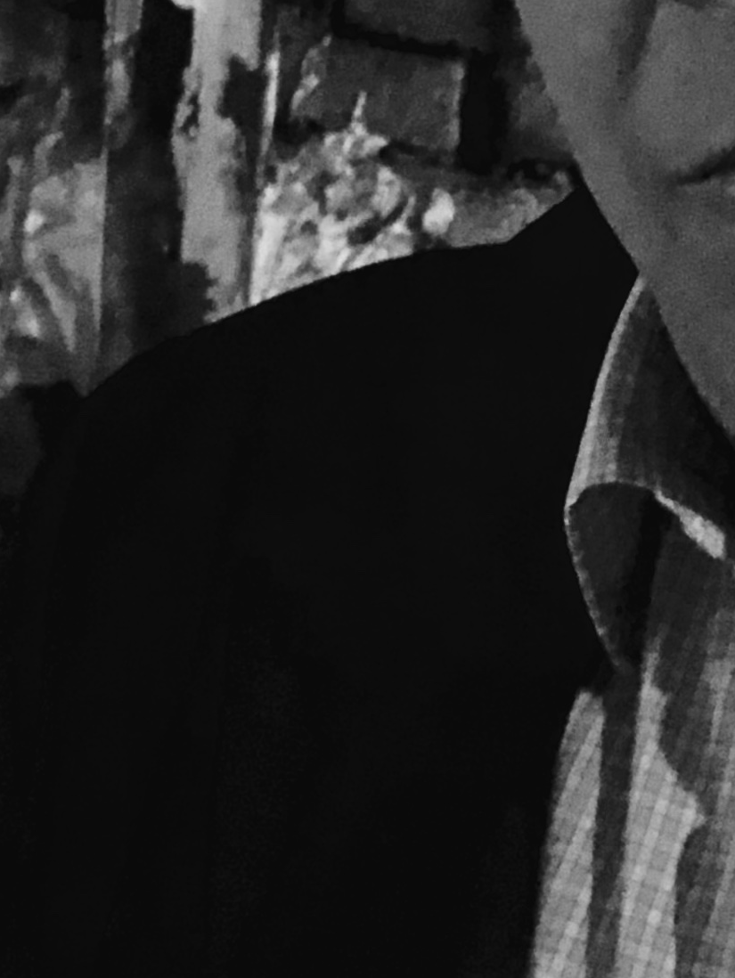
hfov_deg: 15.9
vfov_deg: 20.8
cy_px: -59
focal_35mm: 90
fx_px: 2545
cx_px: 857
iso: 1250
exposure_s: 1/17
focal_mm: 2.87
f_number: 2.2
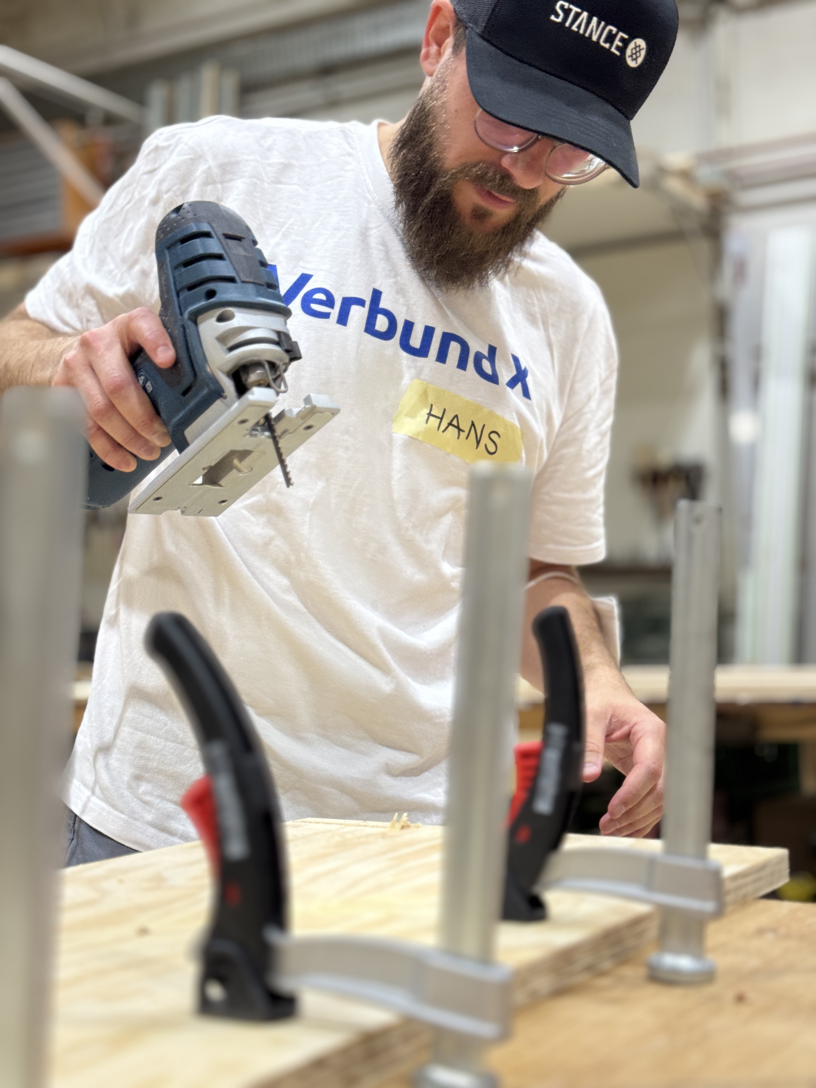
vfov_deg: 39.7
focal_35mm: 48
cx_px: 408
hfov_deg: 30.3
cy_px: 544
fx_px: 1509
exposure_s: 1/121
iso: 80
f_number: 1.78
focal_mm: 6.76
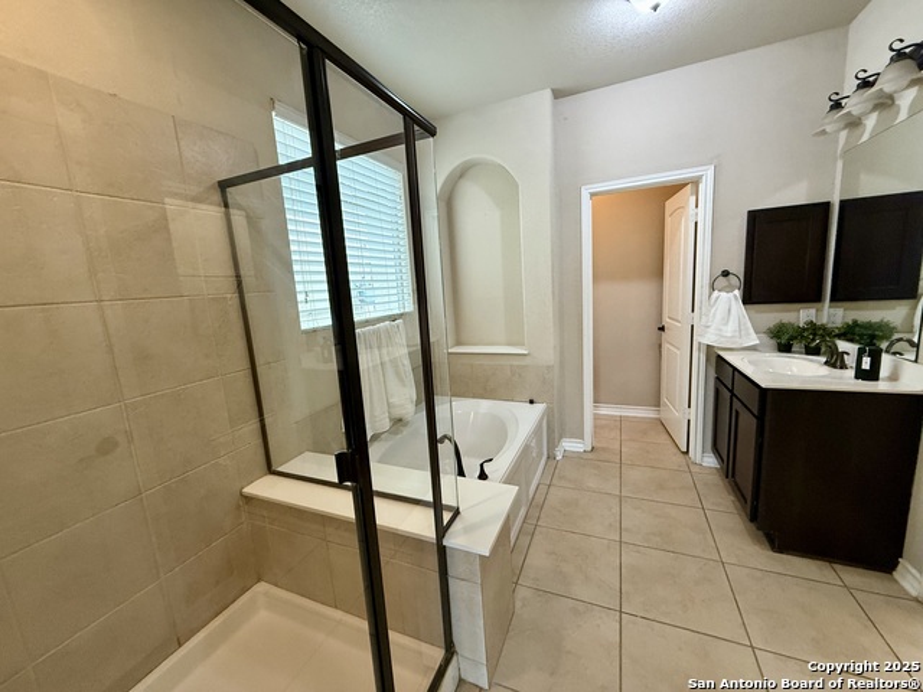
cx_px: 462
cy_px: 346
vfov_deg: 85.7
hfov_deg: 102.1
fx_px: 373
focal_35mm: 14
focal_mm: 2.22
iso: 320
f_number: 2.2
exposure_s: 1/60
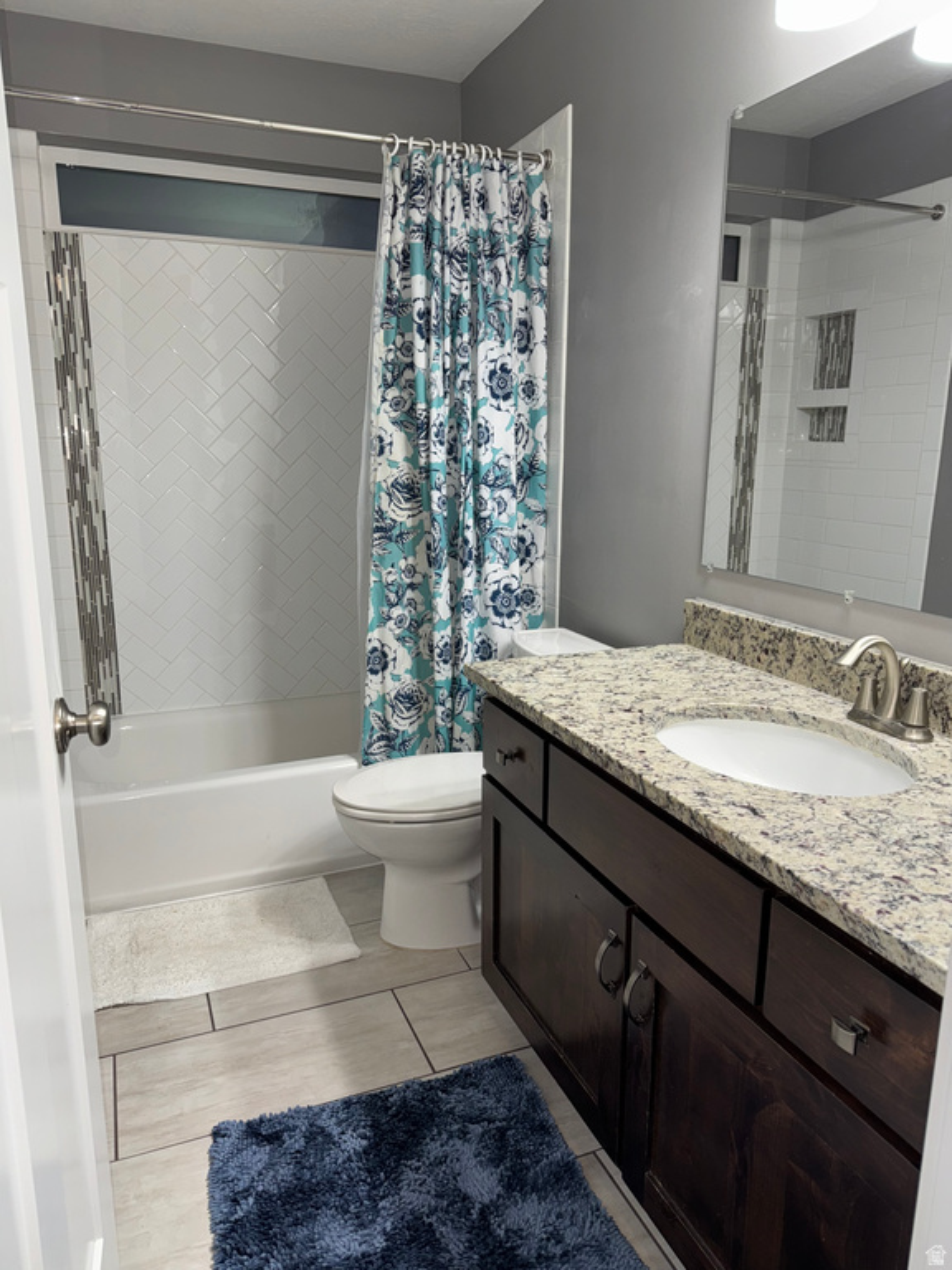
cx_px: 476
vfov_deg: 71.6
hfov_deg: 56.8
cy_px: 635
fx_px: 880
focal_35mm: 24
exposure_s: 1/20
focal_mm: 6.76
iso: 64
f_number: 1.78
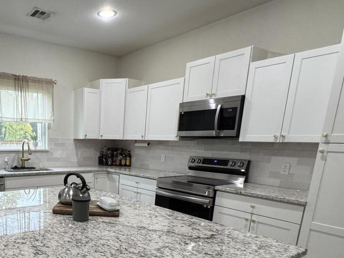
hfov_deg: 59.3
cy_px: 203
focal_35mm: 28
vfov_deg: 47.3
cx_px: 78
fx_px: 278
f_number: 2.2
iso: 250
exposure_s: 1/60
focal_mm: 2.22
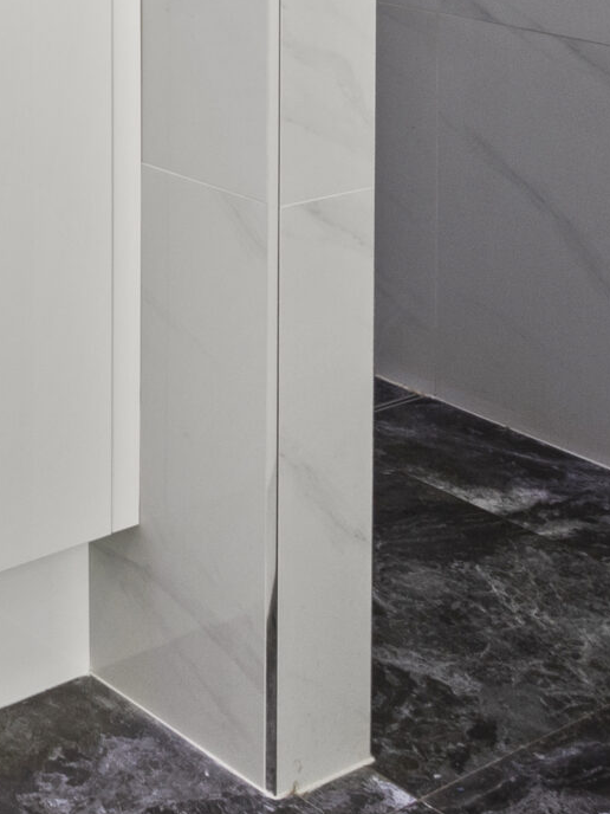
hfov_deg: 18.4
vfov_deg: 25.4
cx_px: -405
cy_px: -214
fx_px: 1574
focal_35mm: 67
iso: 200
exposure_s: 1/8
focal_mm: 9
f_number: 11
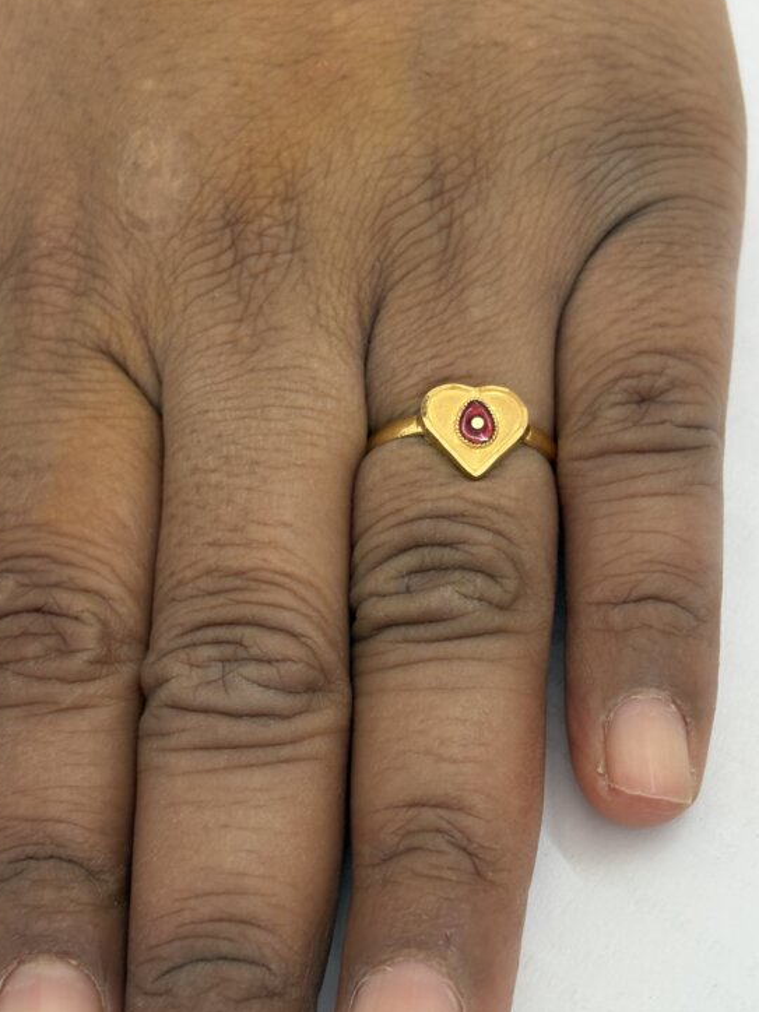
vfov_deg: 28.9
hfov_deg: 21.9
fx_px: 1959
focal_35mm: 67
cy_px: 575
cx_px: 334
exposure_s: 1/100
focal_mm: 5.96
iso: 80
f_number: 1.6
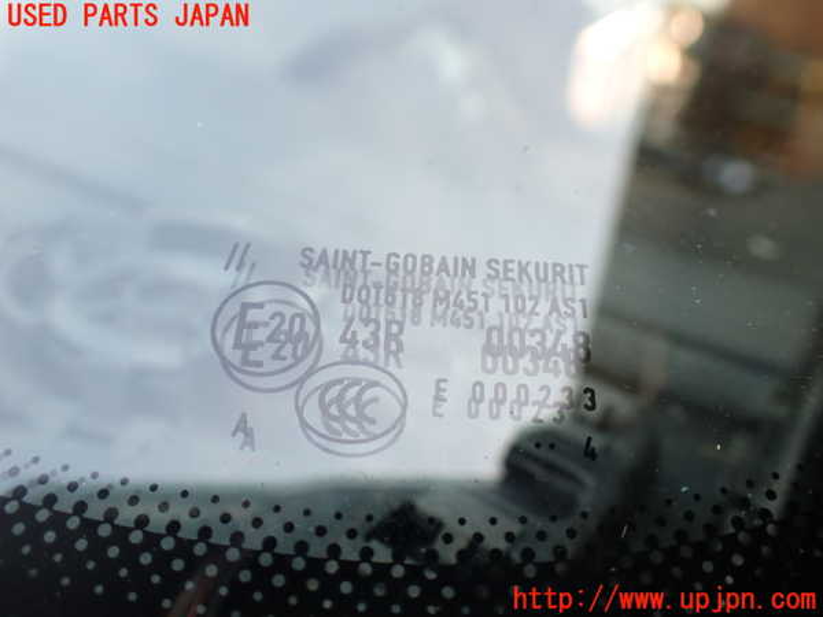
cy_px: 308
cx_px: 412
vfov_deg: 46.8
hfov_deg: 60.0
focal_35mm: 30
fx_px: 713
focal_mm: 5.4
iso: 100
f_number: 2.3
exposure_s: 1/200
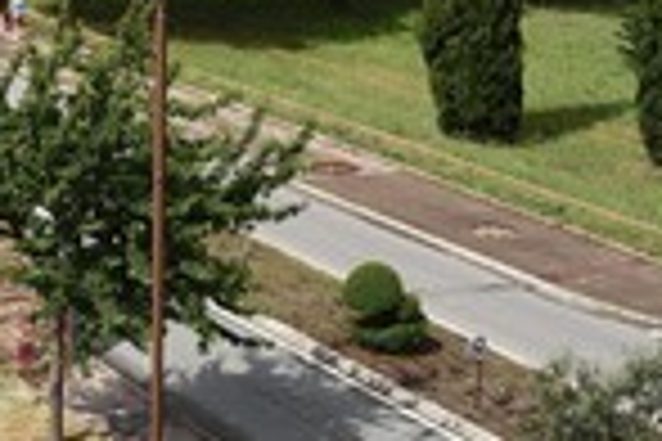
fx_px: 1839
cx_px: -90
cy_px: -76
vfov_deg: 13.3
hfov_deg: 19.4
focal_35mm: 100
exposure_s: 1/320
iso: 200
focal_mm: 35
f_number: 11
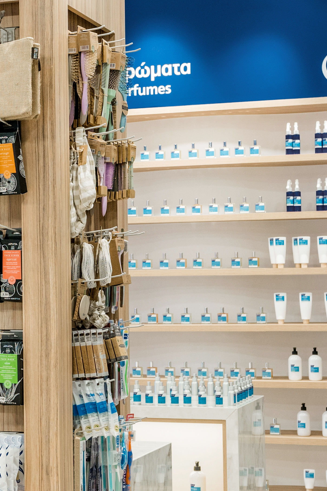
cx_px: 15
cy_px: 186
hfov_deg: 16.0
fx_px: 1144
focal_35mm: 84
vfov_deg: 24.1
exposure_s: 1/80
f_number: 5.6
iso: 1000
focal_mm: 30
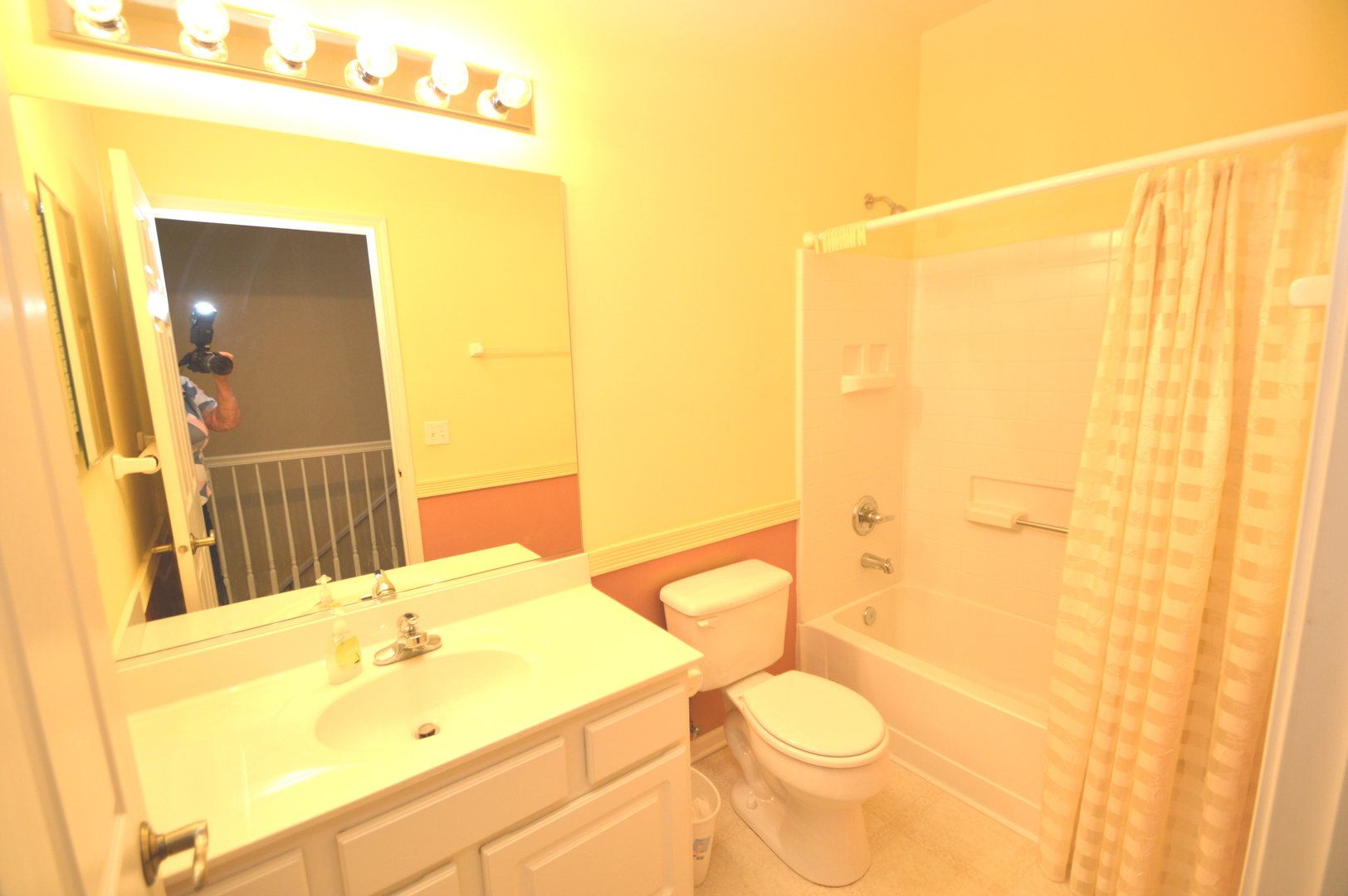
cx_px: 674
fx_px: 561
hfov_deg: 100.4
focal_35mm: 15
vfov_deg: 77.2
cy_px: 448
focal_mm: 10
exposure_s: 1/80
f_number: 4.5
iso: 250
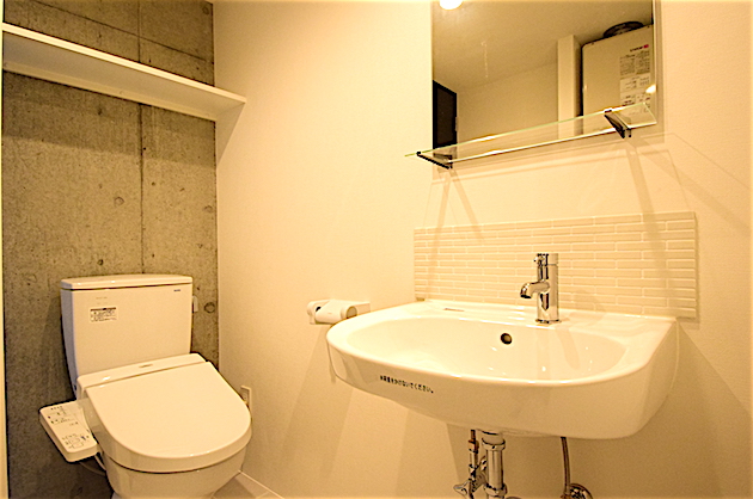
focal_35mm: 20
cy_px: 250
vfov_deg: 63.0
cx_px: 376
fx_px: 407
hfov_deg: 85.5
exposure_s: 1/160
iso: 3200
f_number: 6.3
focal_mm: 13
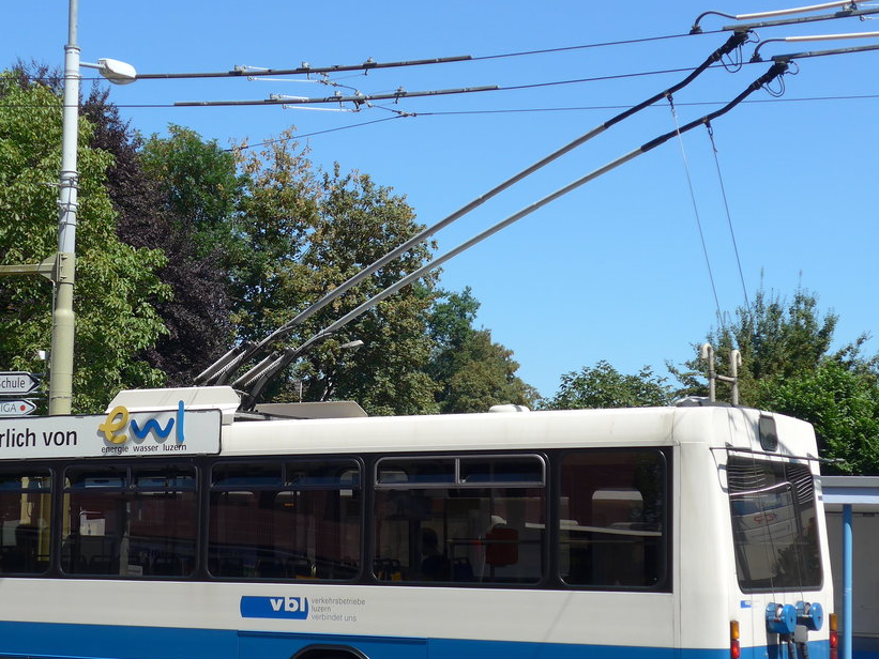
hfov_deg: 25.5
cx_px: 281
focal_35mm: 76
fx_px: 1930
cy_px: 374
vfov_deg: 19.4
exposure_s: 1/800
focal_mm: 10.7
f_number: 3.3
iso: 80
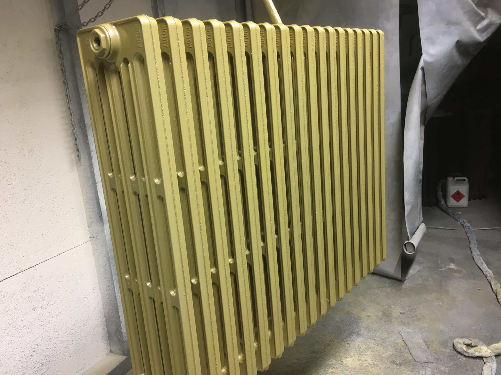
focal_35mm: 29
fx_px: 420
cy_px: 188
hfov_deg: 61.7
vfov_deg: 48.2
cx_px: 250
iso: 64
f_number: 2.2
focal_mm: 4.15
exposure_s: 1/33
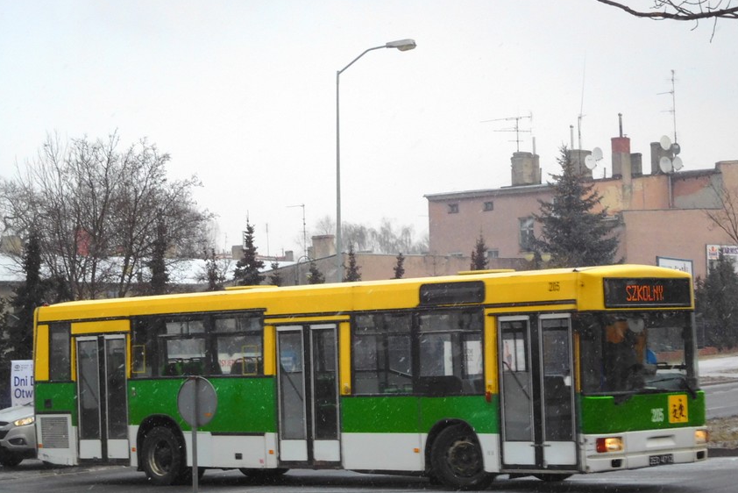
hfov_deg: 20.4
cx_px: 392
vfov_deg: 13.7
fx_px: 2051
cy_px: 260
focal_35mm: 100
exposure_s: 1/100
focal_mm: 16.1
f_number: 4.7
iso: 125
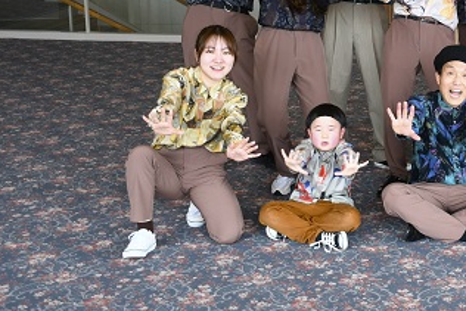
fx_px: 958
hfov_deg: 26.2
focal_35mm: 74
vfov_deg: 18.2
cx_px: 439
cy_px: 55
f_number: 3.8
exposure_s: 1/40
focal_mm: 26
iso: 250
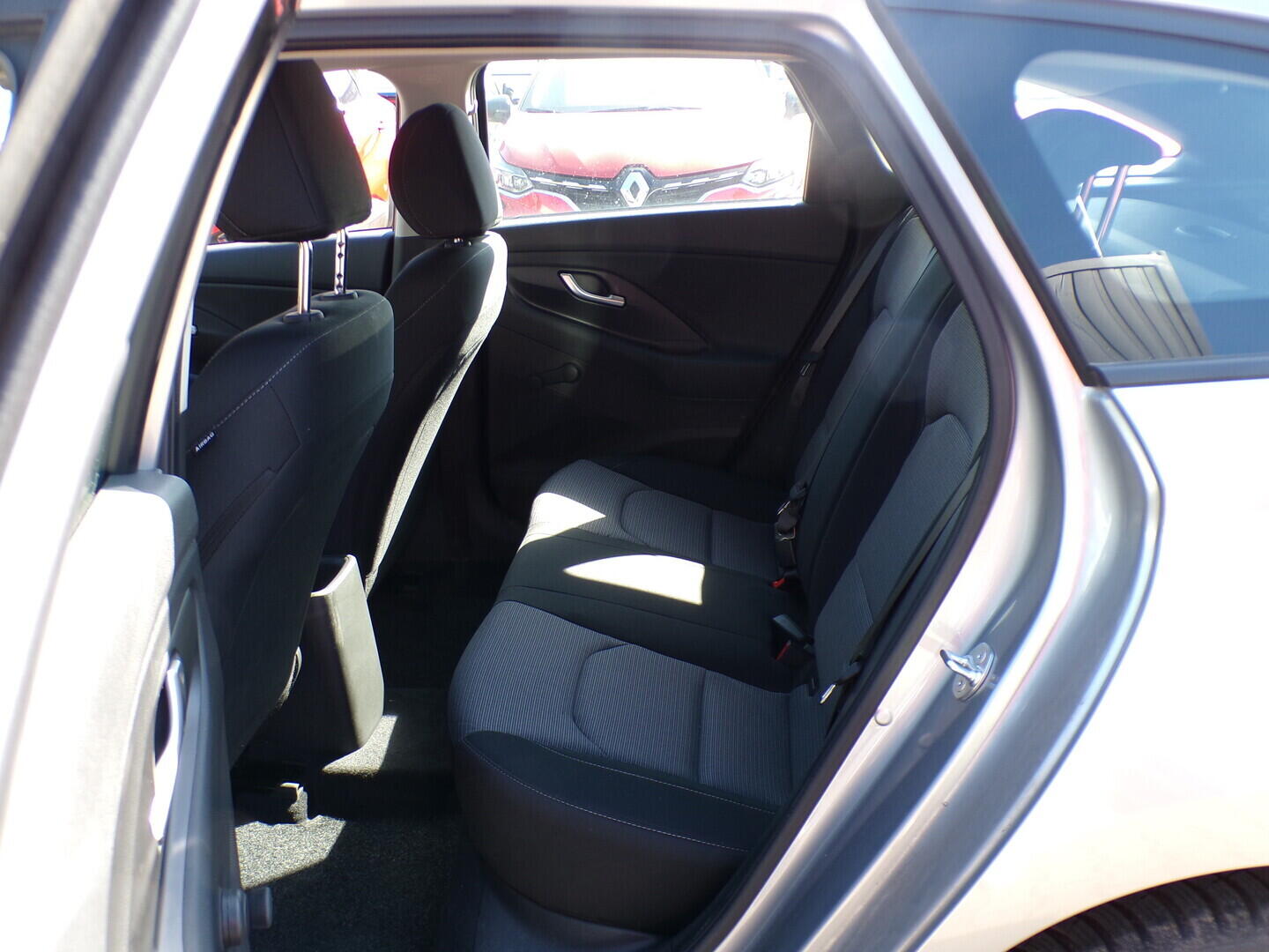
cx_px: 634
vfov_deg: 44.2
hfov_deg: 56.8
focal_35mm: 32
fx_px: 1173
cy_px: 476
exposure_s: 1/80
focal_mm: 5.8
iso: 100
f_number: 3.2
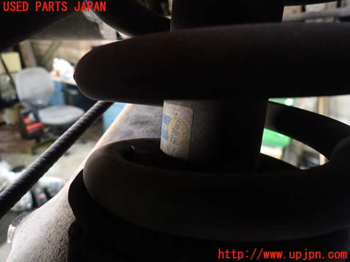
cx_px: 175
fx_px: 253
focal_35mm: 25
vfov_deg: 54.9
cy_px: 131
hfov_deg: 69.4
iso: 400
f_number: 2
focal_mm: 4.5
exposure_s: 1/30
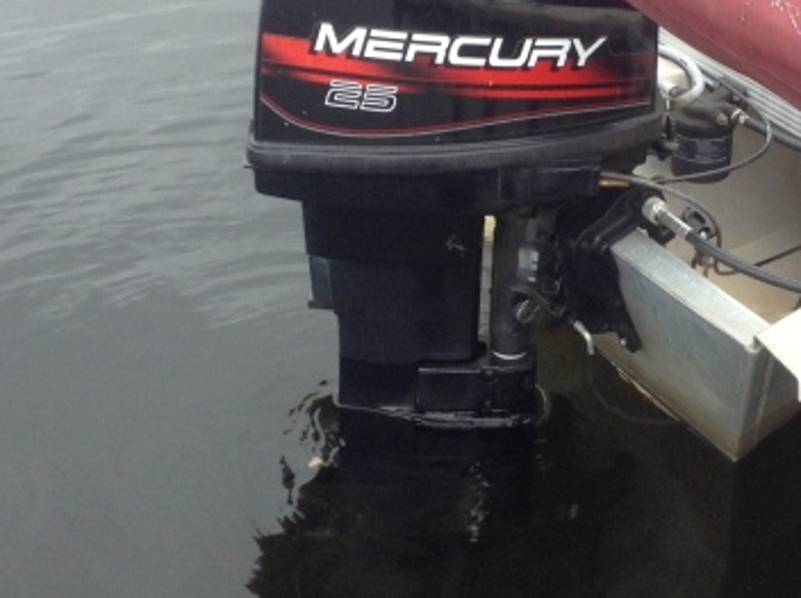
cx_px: 605
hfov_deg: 25.7
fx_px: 1733
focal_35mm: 75
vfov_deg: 19.6
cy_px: 227
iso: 40
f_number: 2.4
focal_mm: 3.3
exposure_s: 1/120
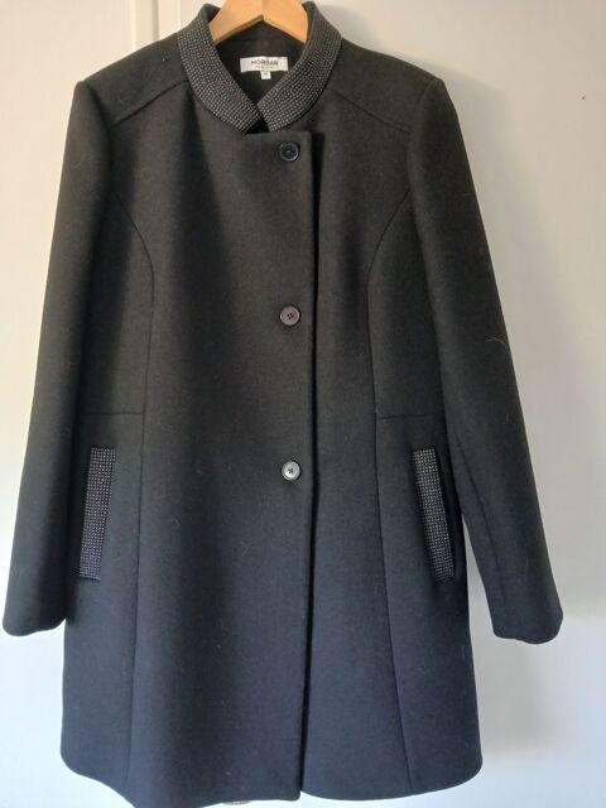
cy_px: 404
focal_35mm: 26
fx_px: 607
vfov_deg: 67.3
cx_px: 303
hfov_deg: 53.1
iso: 500
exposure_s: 1/25
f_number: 1.8
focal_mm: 3.98
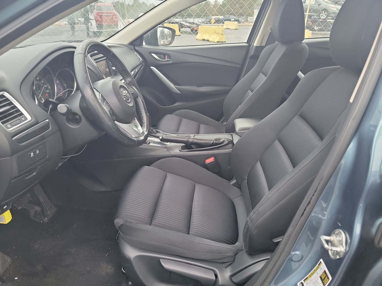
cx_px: 191
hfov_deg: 71.6
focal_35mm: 24
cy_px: 143
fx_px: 265
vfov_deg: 56.8
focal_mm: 6.7
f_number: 1.8
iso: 362
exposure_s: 1/59
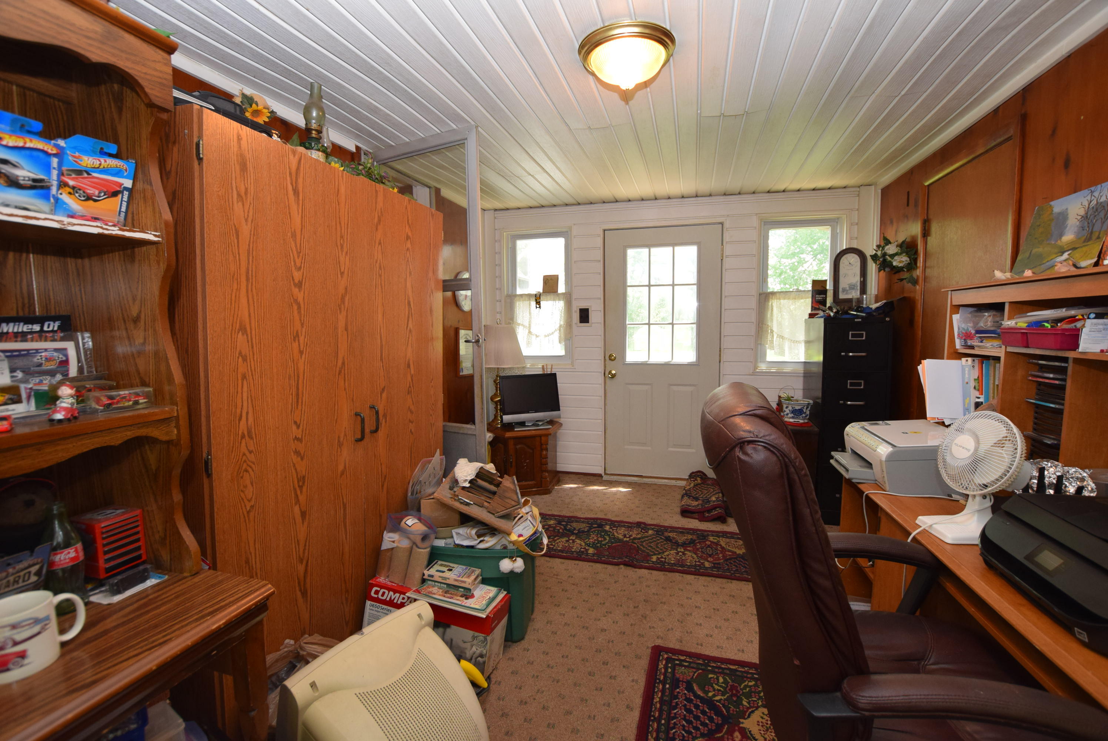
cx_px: 554
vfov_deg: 77.4
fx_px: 462
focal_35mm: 15
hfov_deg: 100.3
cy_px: 370
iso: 800
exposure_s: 1/100
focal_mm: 10
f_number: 5
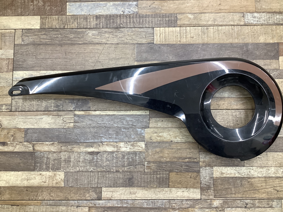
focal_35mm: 31
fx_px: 253
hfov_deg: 58.3
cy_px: 106
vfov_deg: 45.5
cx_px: 142
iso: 200
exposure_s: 1/60
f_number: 2.4
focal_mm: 3.3
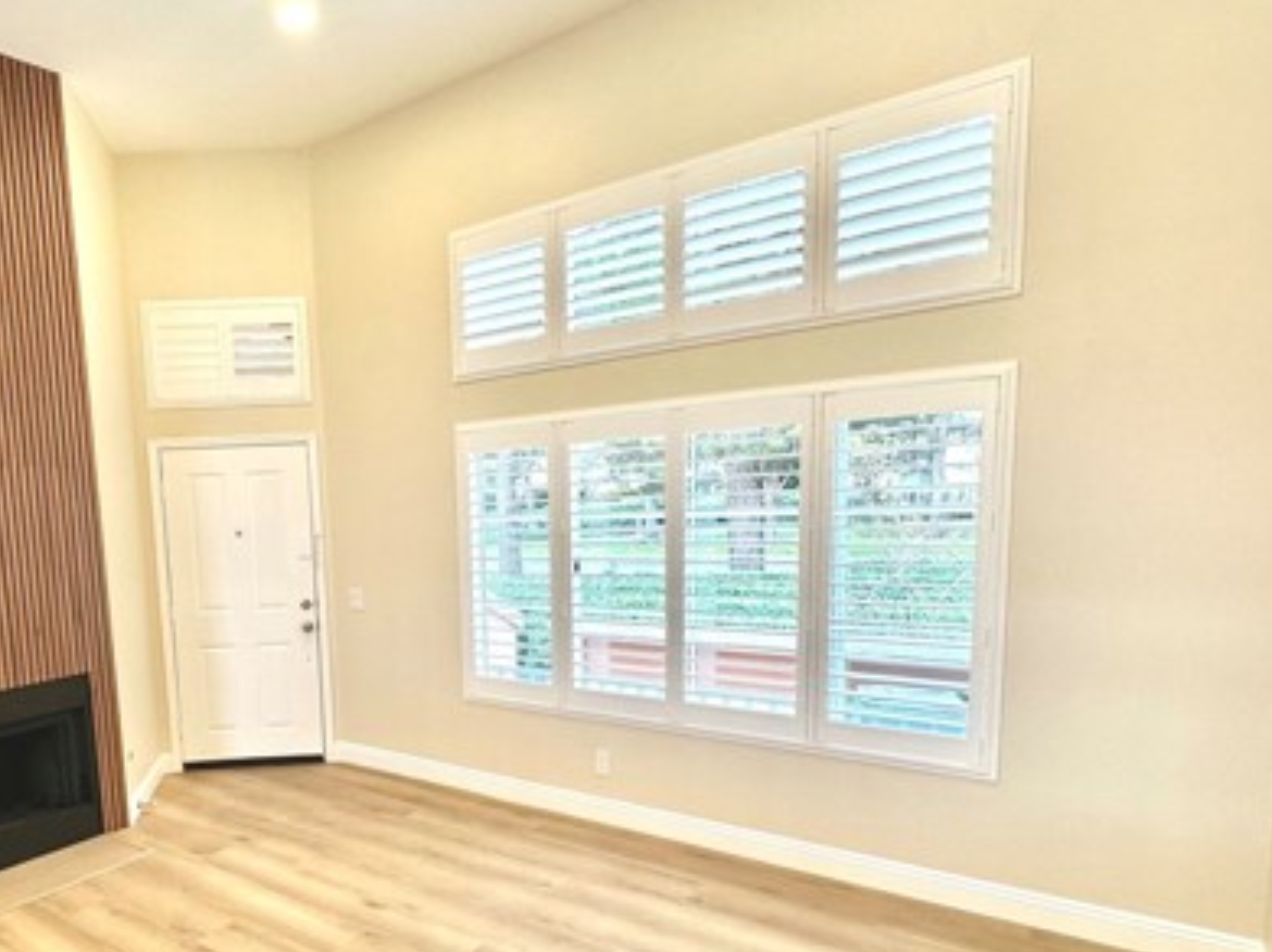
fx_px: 845
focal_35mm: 23
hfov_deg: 71.1
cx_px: 391
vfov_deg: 57.9
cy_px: 610
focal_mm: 2.22
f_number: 2.2
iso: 100
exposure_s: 1/120
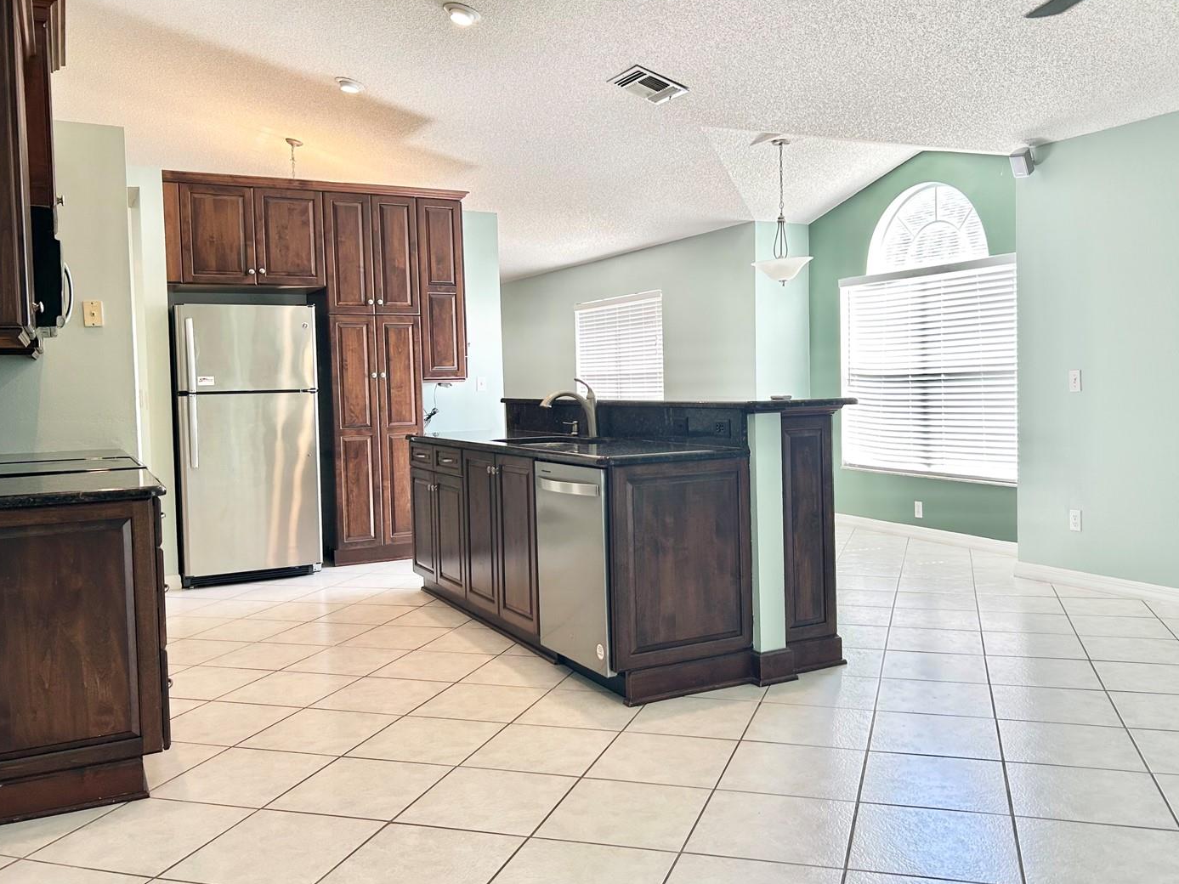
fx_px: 1022
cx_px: 642
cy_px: 416
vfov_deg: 46.8
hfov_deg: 59.9
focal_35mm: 30
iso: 80
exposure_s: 1/120
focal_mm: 5.7
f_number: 1.5
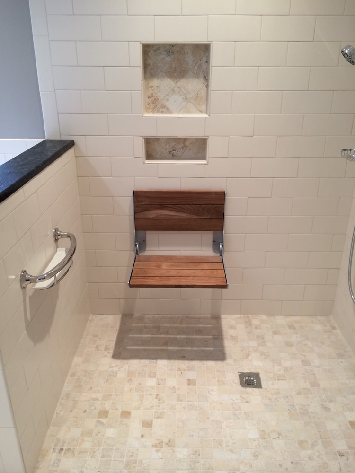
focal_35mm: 30
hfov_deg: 46.8
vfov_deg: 60.0
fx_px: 410
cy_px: 236
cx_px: 178
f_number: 2.2
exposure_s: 1/30
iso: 80
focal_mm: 4.12
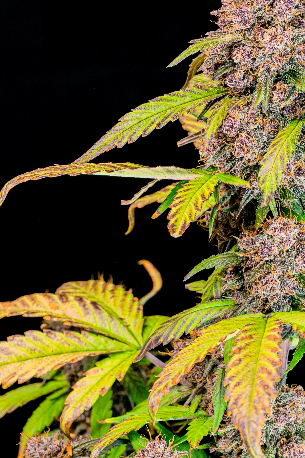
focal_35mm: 196
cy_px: 288
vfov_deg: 10.5
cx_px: 258
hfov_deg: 7.0
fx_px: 2494
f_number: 11
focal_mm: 105
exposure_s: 1/2
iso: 80
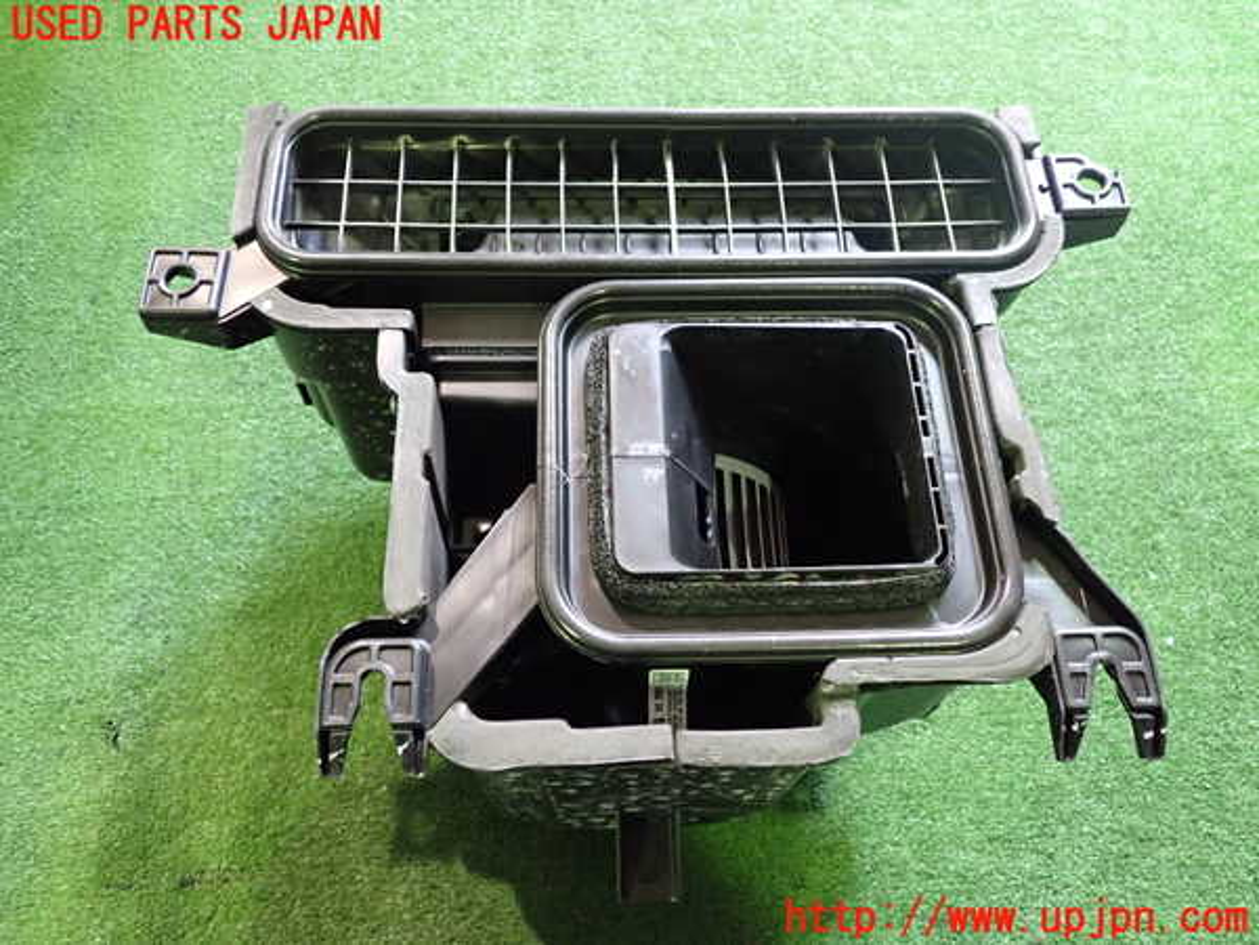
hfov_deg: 60.0
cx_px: 630
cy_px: 472
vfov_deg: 46.8
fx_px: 1091
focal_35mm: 30
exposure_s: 1/30
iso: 800
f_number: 2.3
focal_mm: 5.4
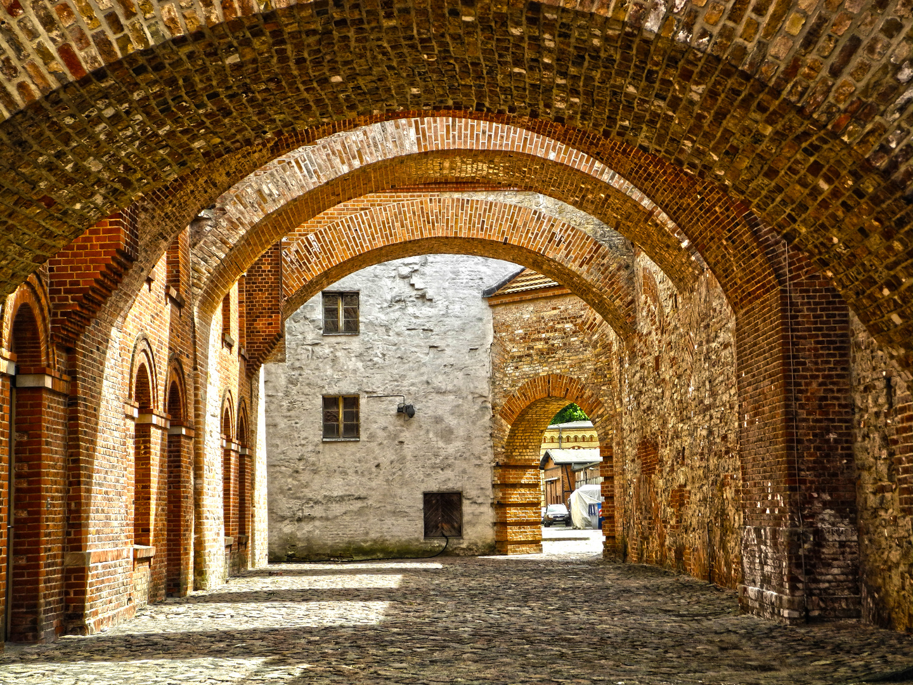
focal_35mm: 61
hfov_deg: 31.7
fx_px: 1609
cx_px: 456
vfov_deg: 24.0
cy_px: 342
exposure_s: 1/400
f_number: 3.5
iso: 100
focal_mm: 13
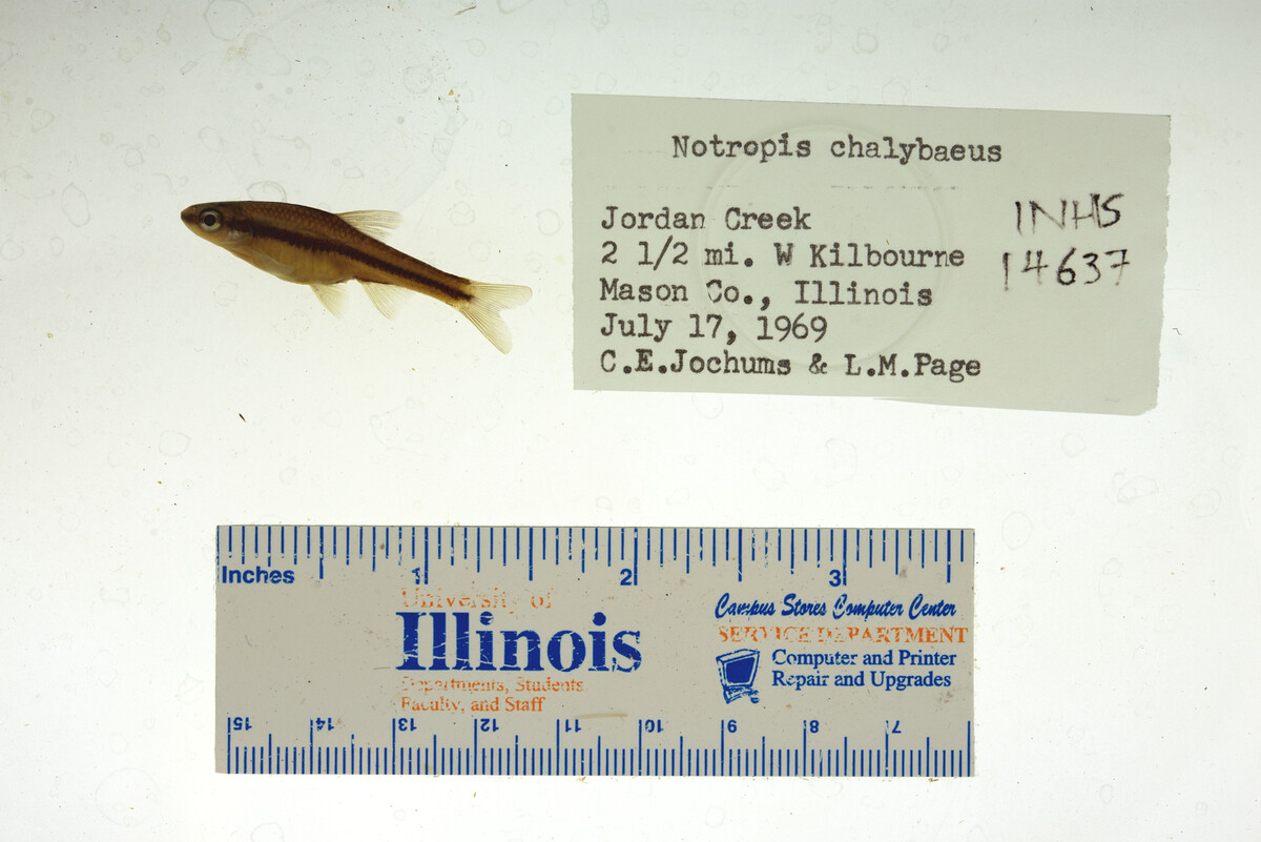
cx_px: 630
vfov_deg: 22.6
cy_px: 421
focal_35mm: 60
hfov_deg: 33.4
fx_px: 2102
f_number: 10
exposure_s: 1/200
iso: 100
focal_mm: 60
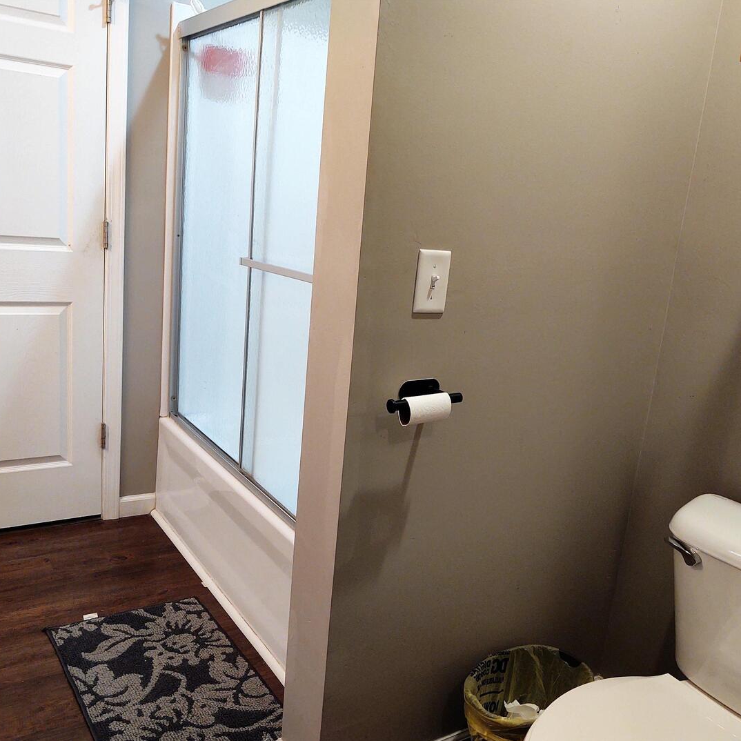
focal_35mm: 32
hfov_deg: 51.1
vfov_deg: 51.1
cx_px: 399
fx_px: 775
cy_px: 371
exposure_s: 1/60
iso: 230
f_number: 1.7
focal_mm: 4.75
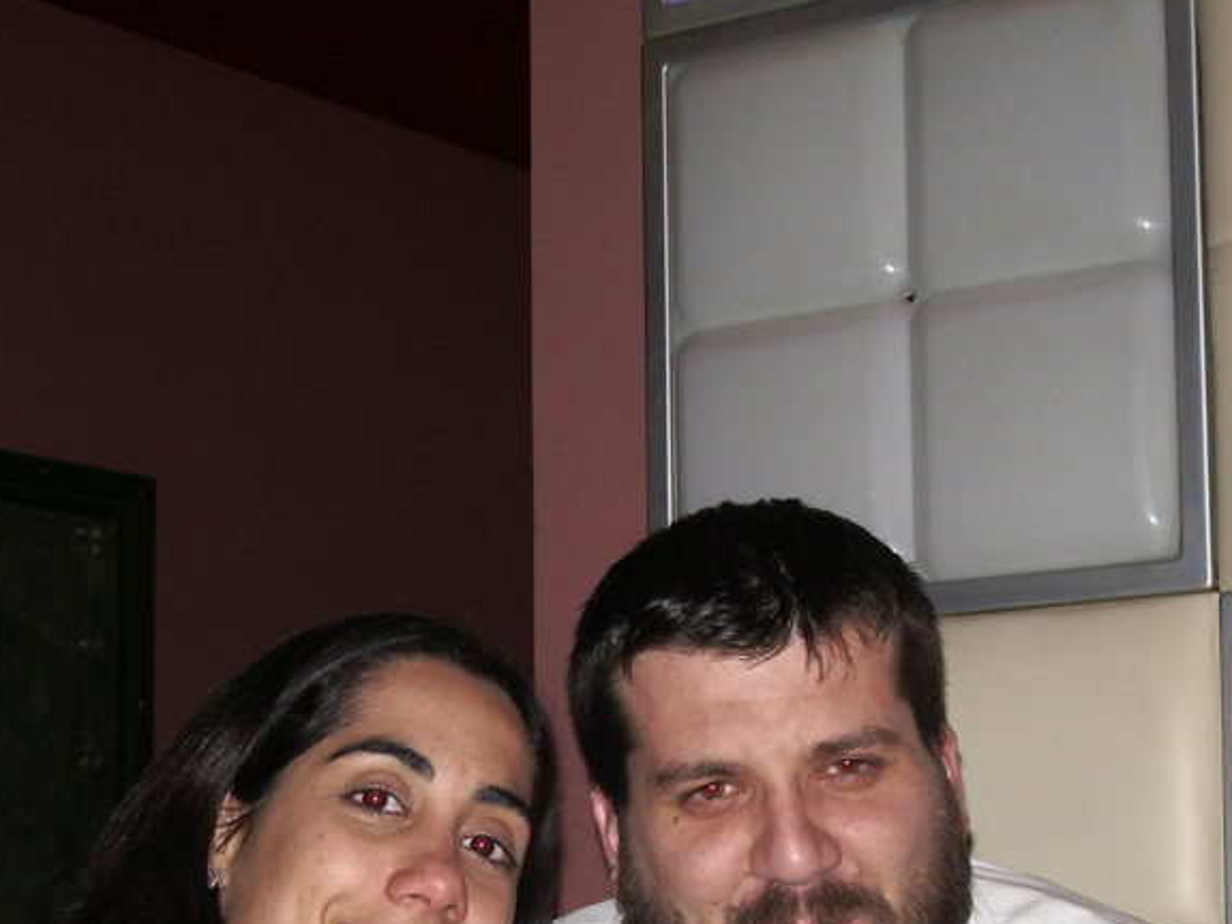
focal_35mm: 89
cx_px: 534
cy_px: 817
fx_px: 3167
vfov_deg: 16.4
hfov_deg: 22.0
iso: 100
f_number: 3.1
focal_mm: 8.2
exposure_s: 1/50
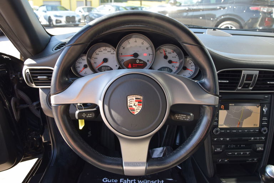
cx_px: 137
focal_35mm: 52
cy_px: 92
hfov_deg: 37.9
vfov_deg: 25.8
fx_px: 400
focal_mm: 35
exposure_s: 1/200
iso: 400
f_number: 7.1
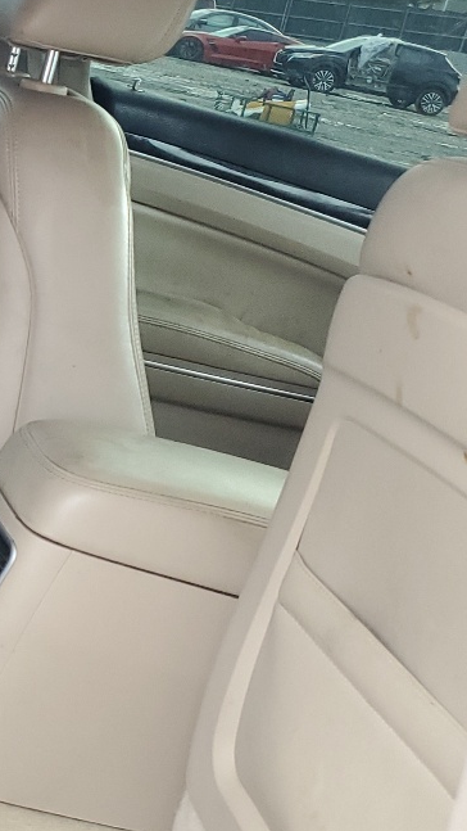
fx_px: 1541
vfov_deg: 29.8
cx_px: -435
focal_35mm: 70
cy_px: 232
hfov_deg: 14.6
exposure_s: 1/120
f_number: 1.5
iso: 86
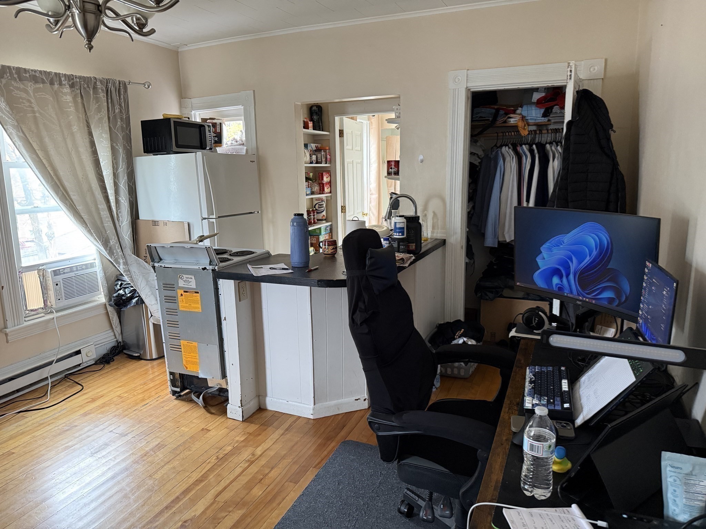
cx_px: 353
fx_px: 489
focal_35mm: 24
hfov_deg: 71.6
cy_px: 264
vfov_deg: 56.8
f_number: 1.78
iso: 500
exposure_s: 1/60
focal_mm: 6.76
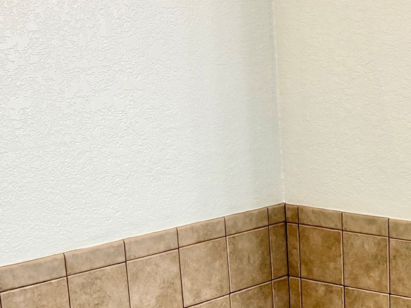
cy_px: 246
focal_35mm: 82
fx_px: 974
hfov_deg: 21.7
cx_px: 518
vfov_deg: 17.8
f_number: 1.6
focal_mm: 5.96
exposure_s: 1/60
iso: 80
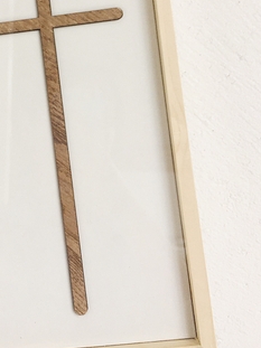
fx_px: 563
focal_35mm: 56
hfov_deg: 25.6
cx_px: 46
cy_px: 91
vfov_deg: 33.7
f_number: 2.2
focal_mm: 4.15
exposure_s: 1/100
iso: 40
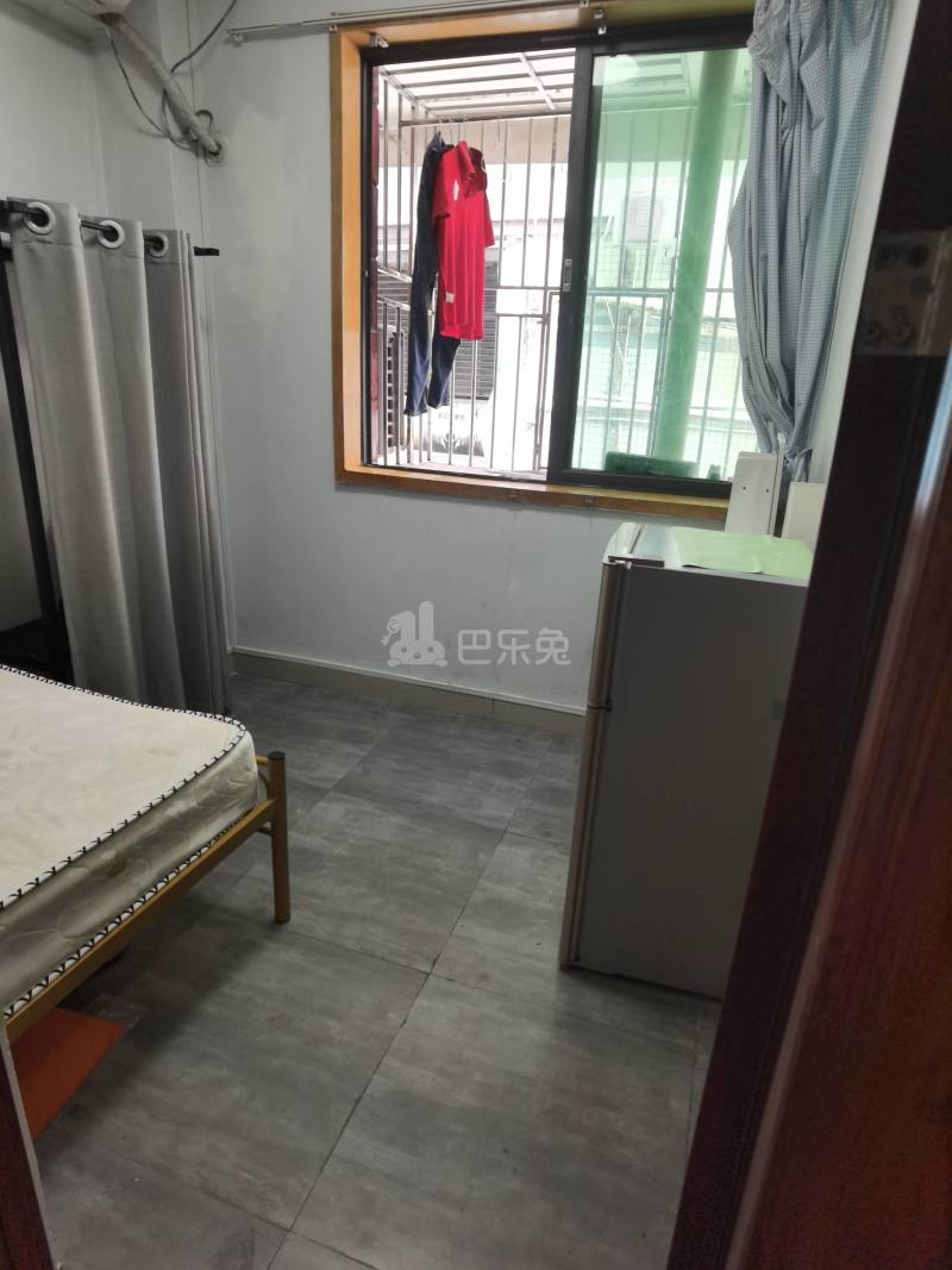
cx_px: 476
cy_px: 635
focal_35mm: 18
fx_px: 660
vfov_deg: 87.8
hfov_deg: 71.6
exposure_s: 1/50
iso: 160
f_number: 1.8
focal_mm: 4.4
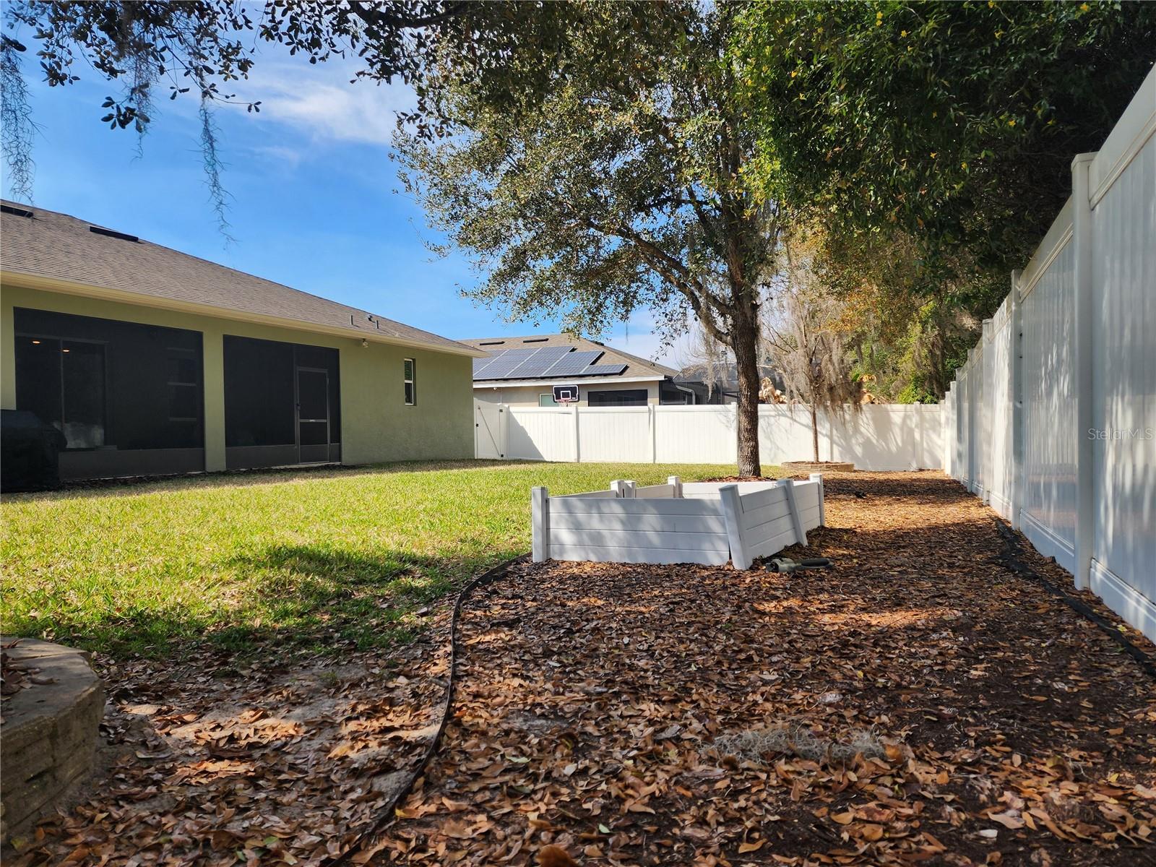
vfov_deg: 58.9
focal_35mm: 23
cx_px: 578
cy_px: 434
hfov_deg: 73.9
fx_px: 768
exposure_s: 1/611
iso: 12
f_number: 1.8
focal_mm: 6.4
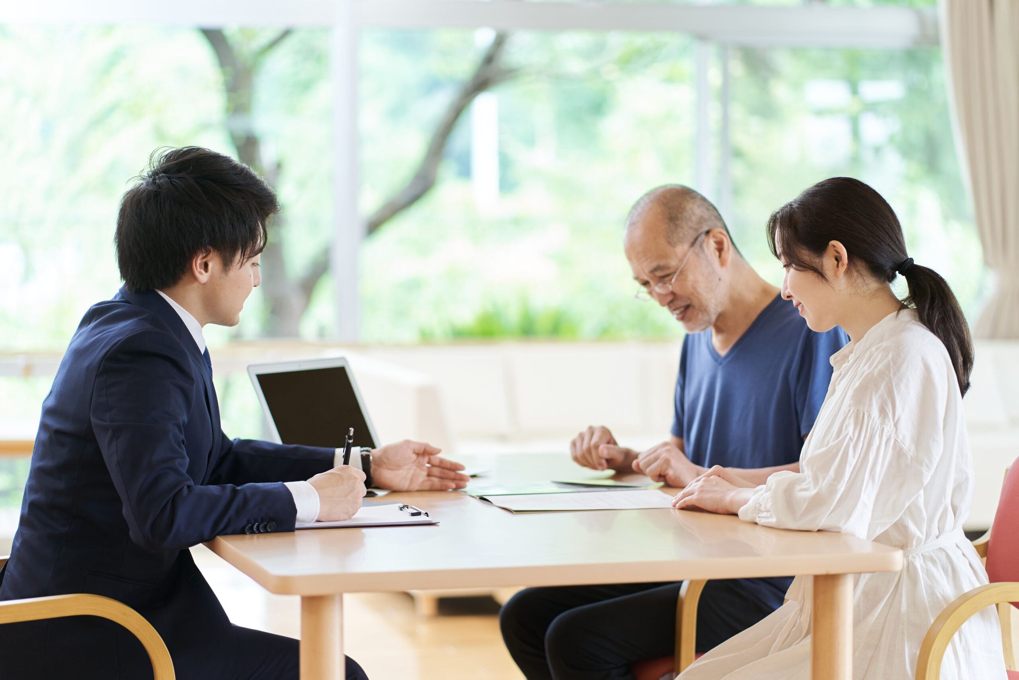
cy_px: 340
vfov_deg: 16.1
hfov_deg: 23.9
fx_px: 2406
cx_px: 510
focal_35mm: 85
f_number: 2
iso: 200
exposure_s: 1/100
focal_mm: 85
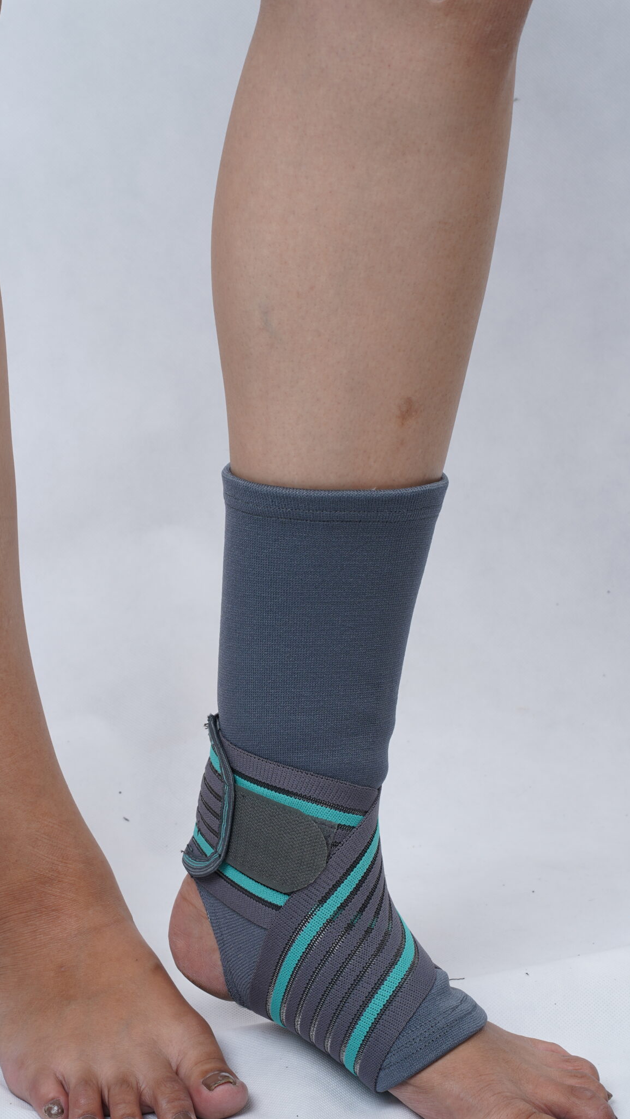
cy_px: 649
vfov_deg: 19.3
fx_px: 3297
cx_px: 300
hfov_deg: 10.9
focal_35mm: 111
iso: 100
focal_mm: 85
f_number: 14
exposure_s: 1/160
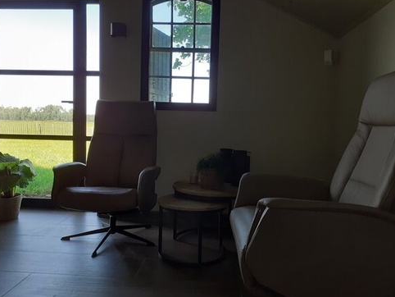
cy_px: 146
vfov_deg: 49.8
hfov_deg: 63.4
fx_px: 320
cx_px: 193
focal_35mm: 28
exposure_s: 1/100
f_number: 1.9
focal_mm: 3.6
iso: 64
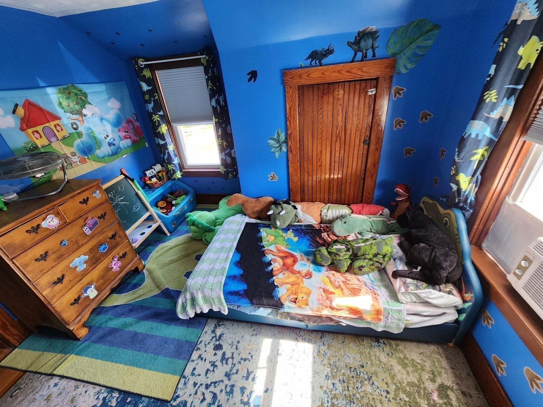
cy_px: 204
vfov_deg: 89.9
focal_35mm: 13
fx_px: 204
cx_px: 272
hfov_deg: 106.2
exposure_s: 1/60
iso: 320
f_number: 2.2
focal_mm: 2.2
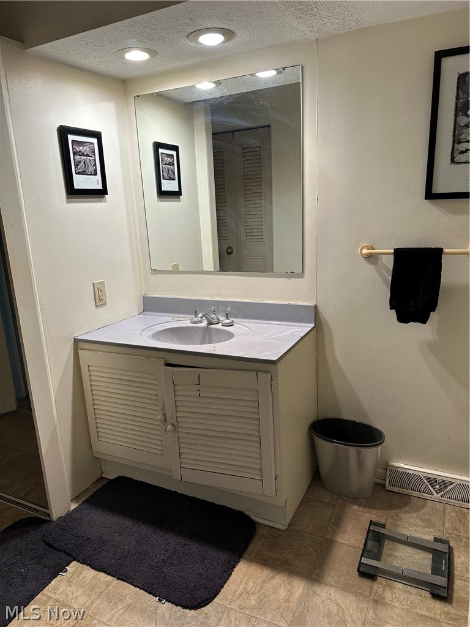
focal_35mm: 24
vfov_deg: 71.6
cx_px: 235
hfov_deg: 56.8
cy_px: 314
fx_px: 434
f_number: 1.78
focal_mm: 6.86
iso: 125
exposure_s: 1/60
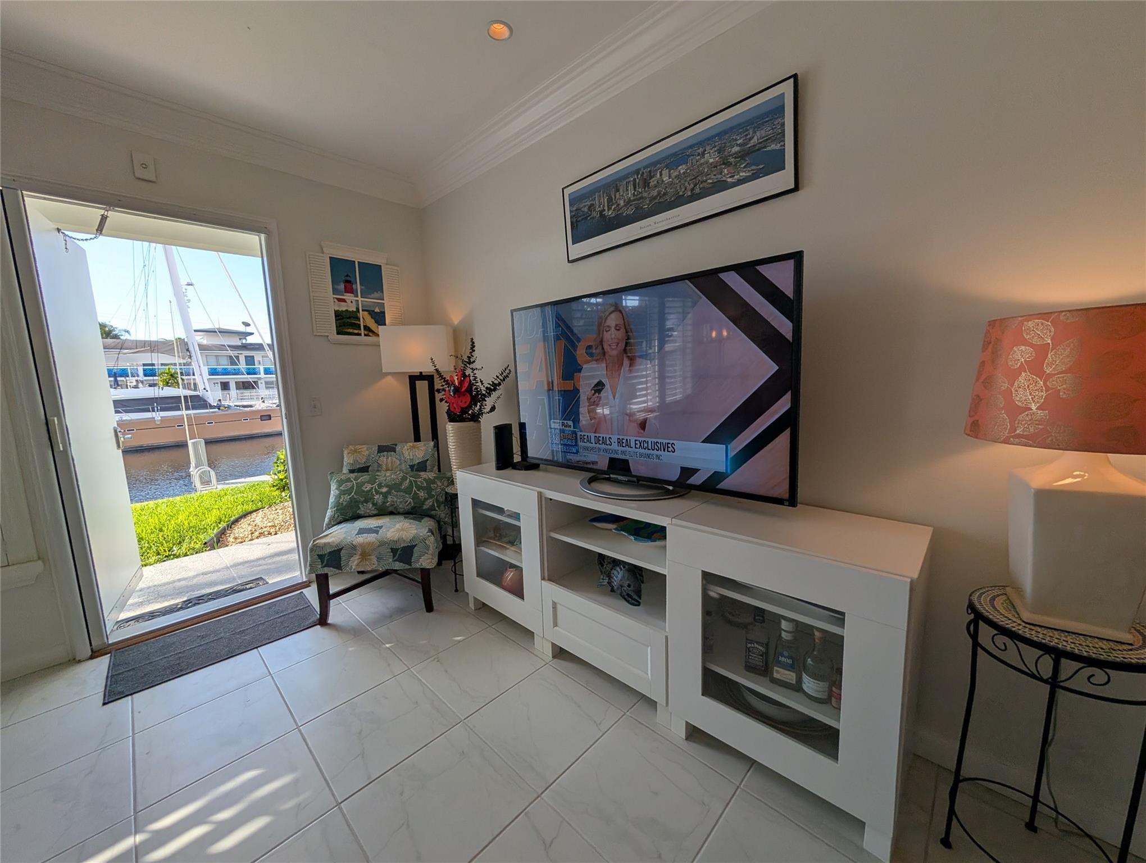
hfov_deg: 110.5
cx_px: 573
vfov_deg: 94.6
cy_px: 432
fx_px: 398
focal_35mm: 12
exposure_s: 1/901
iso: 52
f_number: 1.7
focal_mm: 2.02
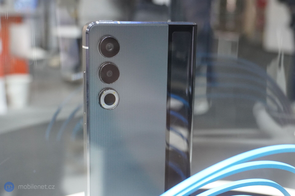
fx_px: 381
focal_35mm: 46
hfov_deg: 42.3
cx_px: 148
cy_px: 98
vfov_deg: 28.9
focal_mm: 31
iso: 2000
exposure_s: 1/160
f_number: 5
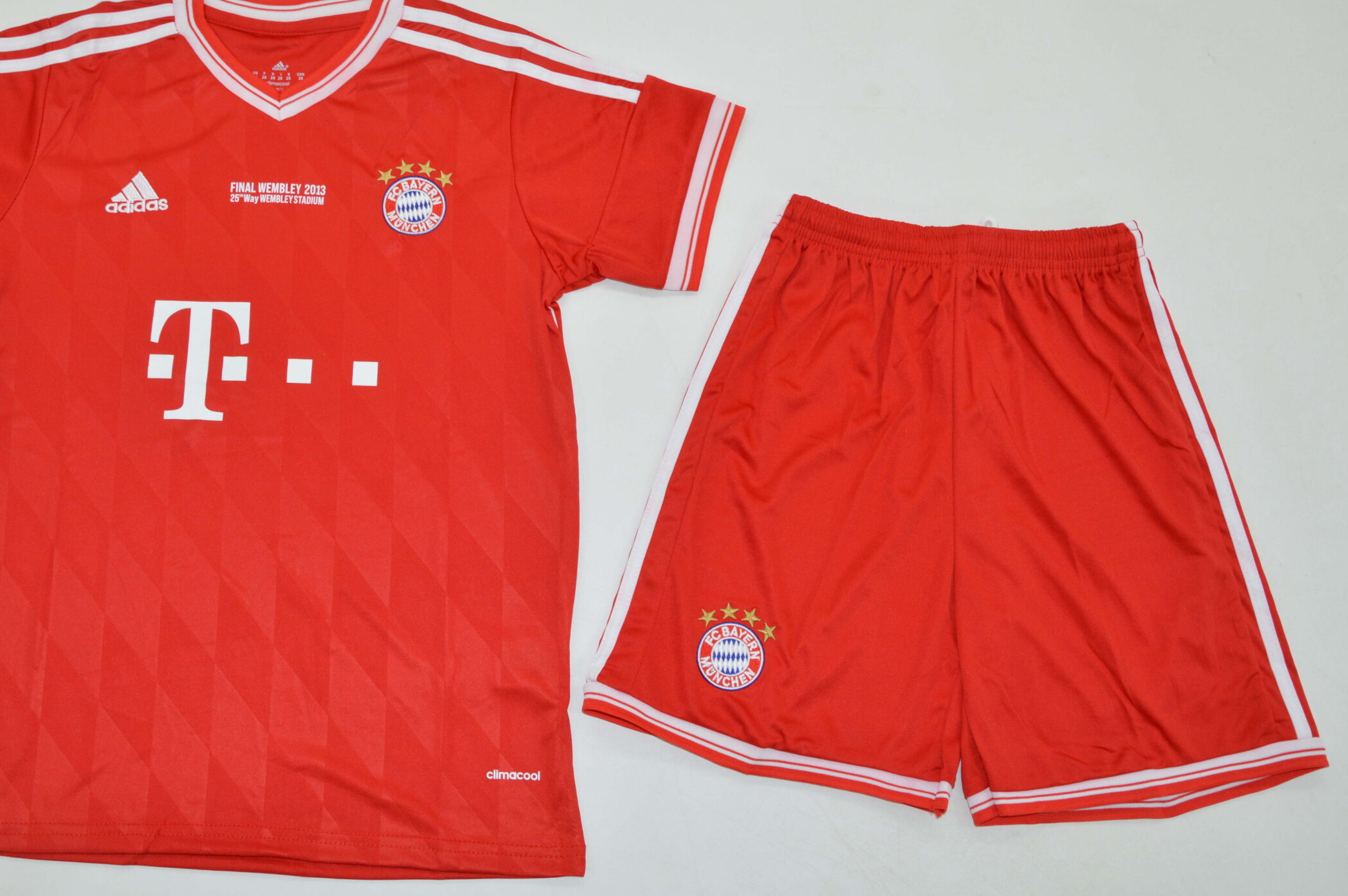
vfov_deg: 34.5
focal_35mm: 39
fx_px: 1444
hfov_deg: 49.8
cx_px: 567
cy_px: 450
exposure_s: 1/200
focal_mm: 21
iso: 400
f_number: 9
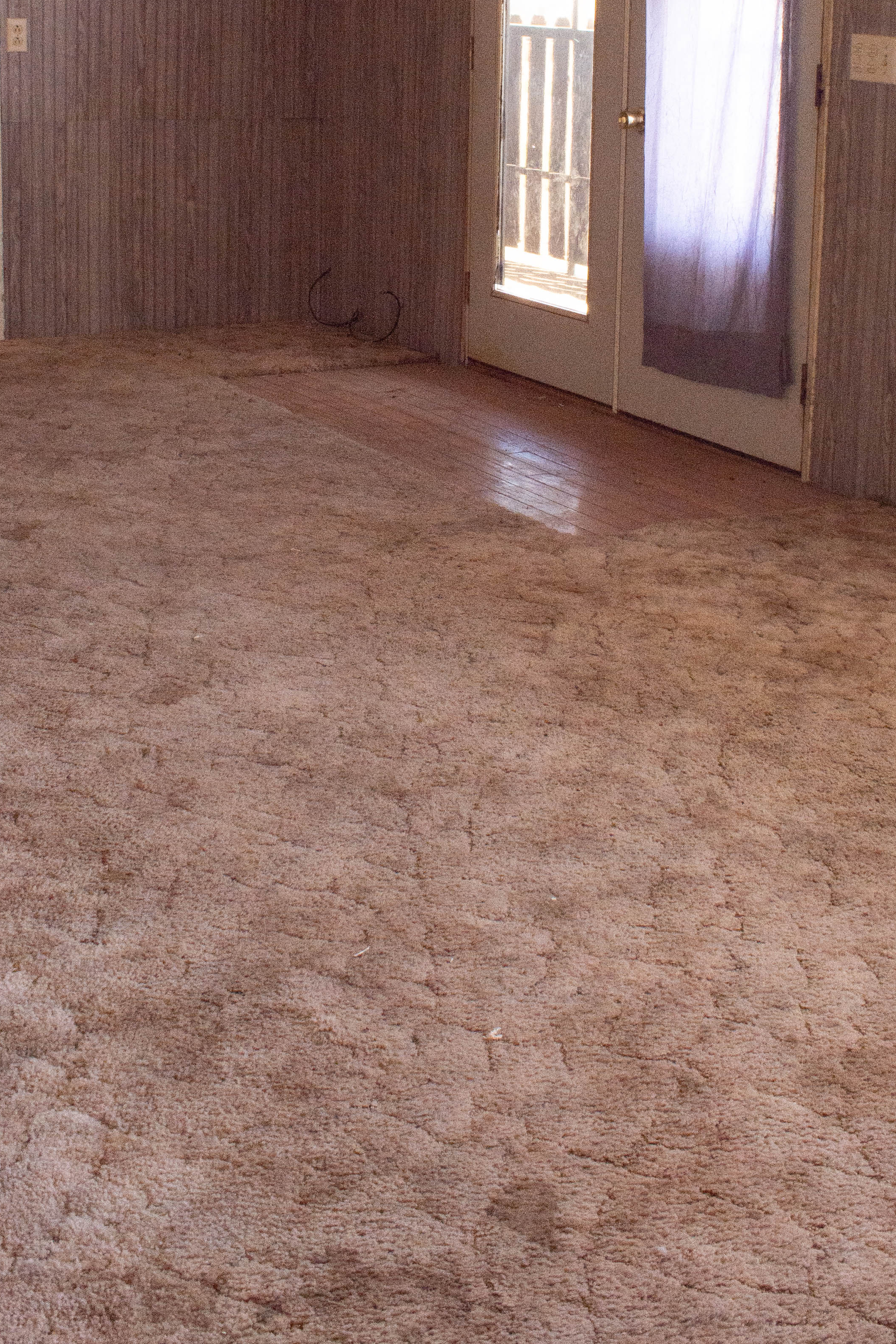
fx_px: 1903
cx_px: 437
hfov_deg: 26.5
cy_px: 251
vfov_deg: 37.4
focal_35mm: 51
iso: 640
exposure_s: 1/60
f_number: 10
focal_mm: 18
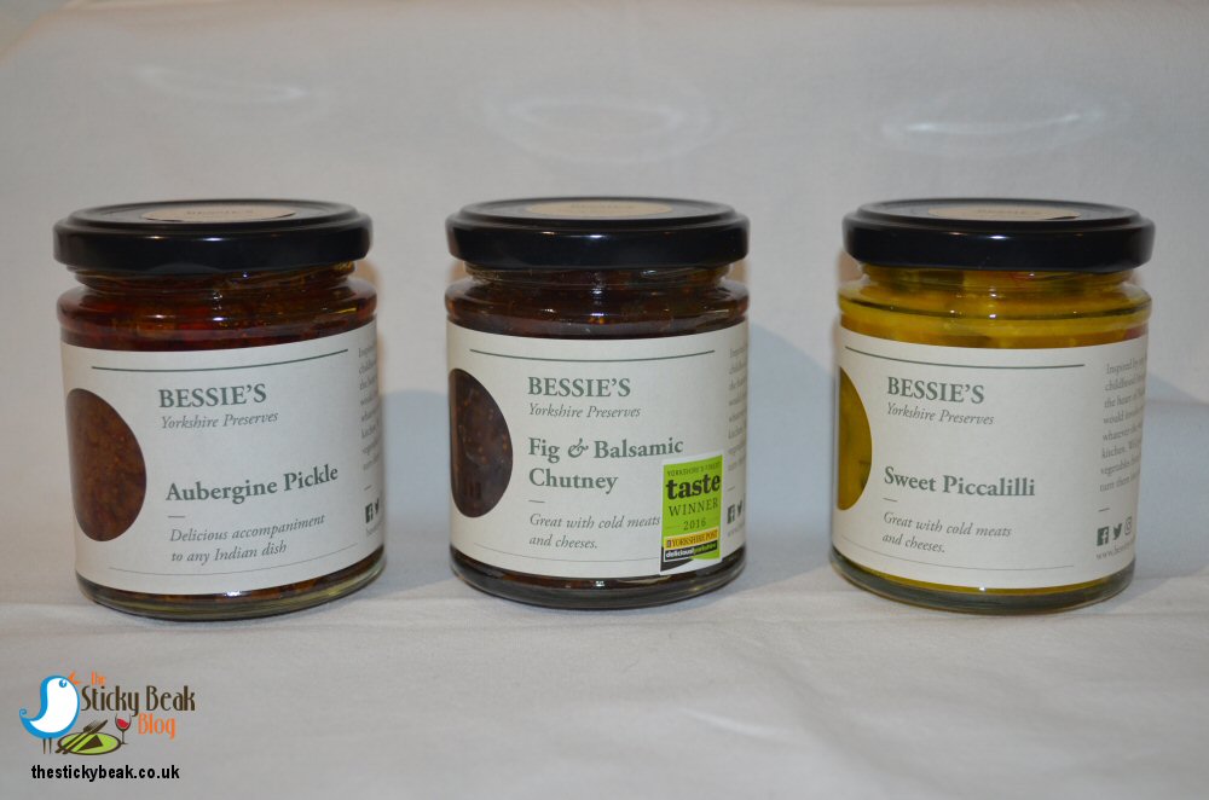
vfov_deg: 26.4
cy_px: 400
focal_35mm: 51
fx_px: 1709
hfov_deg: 39.0
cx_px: 604
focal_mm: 34
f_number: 5
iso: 800
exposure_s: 1/60
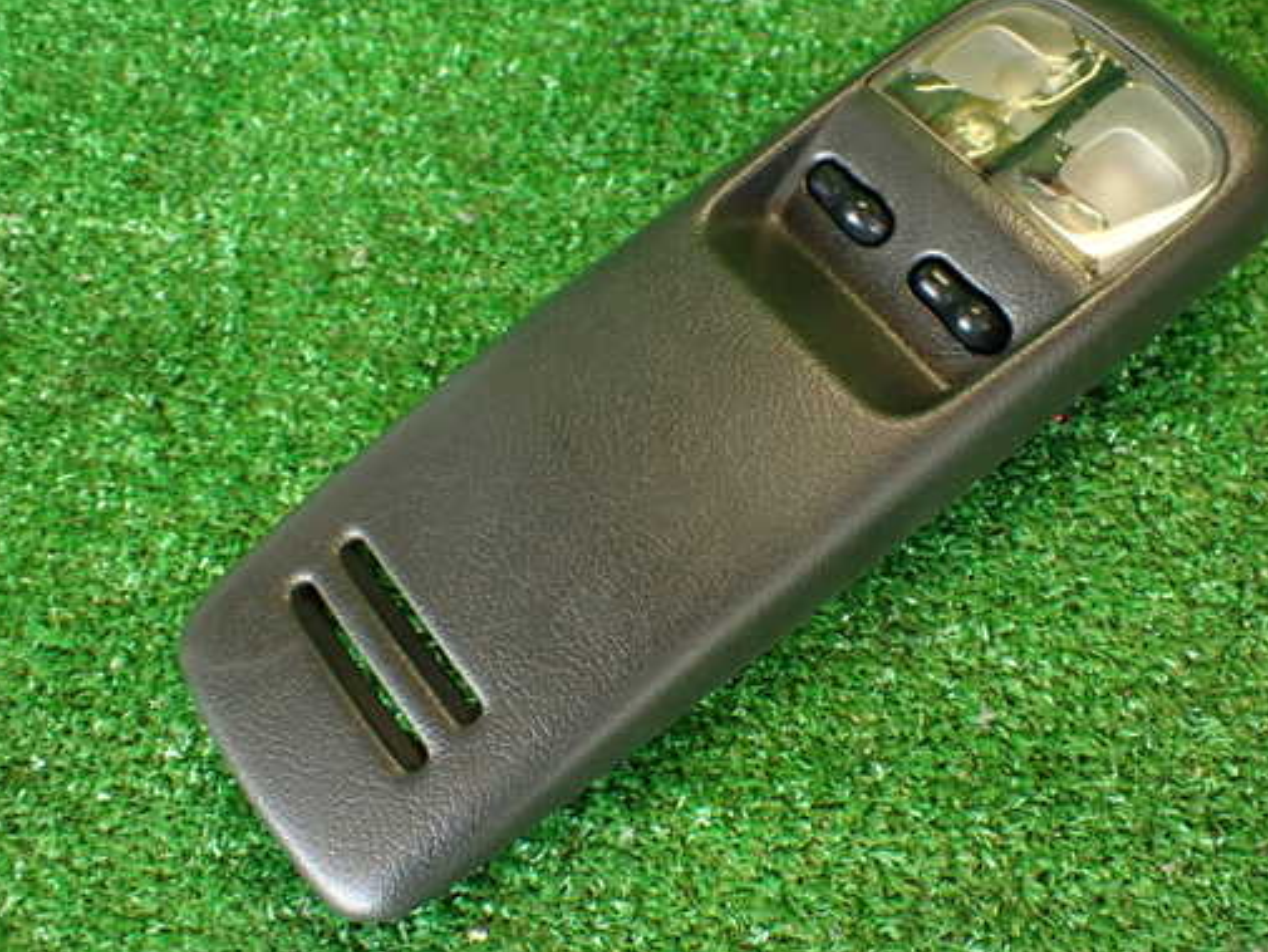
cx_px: 721
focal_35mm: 38
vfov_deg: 37.7
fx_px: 1392
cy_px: 457
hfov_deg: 48.8
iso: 200
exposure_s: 1/30
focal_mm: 5.79
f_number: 2.4
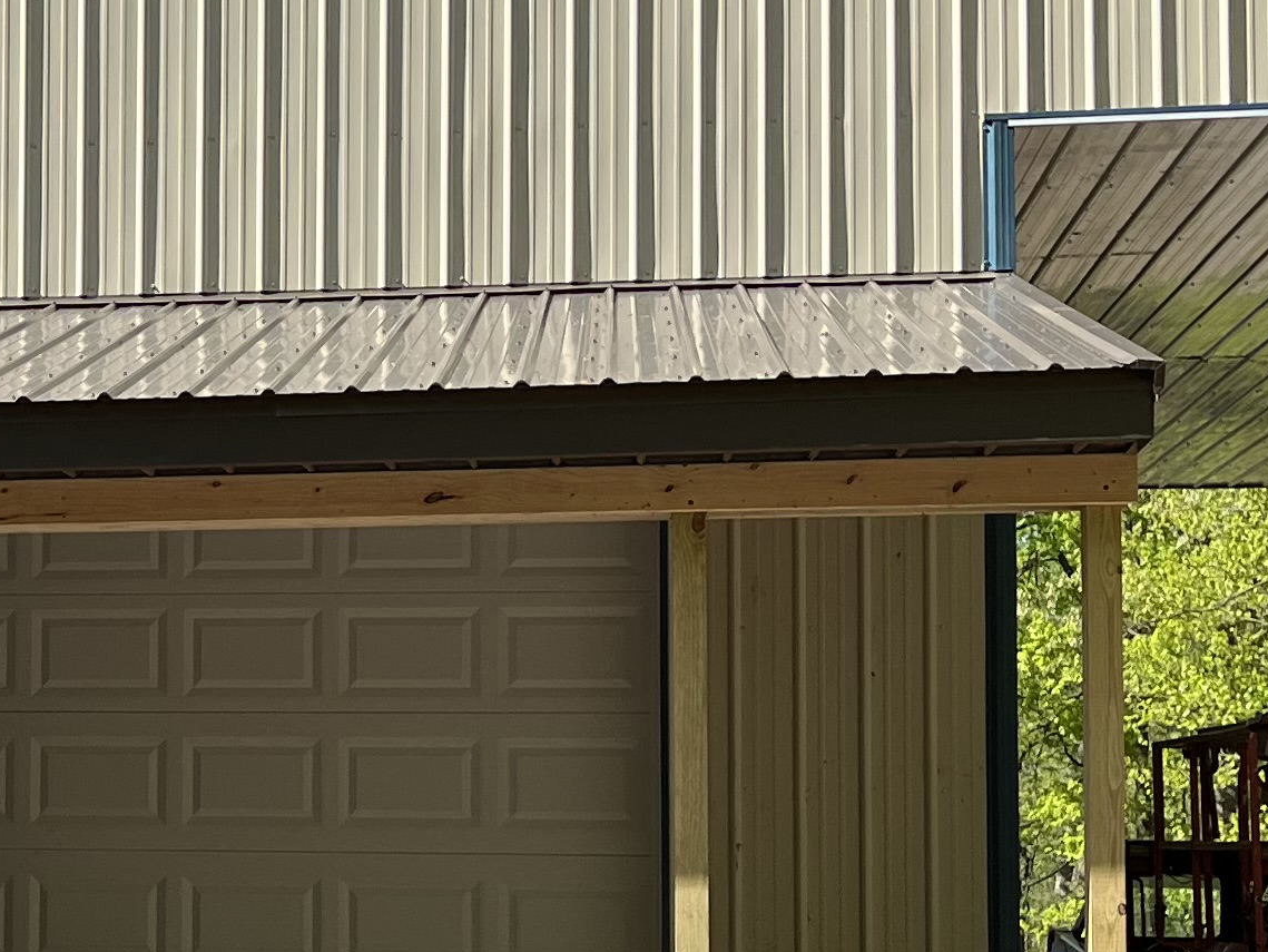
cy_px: 661
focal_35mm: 92
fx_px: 3371
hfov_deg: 20.6
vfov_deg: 16.0
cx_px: -10
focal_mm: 5.1
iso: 50
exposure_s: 1/1992
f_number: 1.6
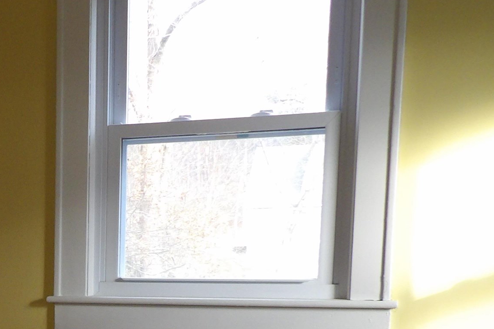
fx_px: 919
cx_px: -74
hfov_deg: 27.1
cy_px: 401
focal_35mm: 67
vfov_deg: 19.1
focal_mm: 4.3
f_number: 3.2
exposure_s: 1/33
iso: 186
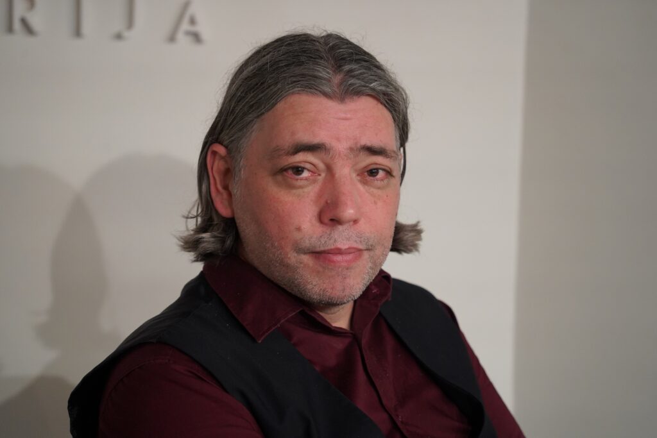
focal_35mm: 110
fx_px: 2008
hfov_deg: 18.6
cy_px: 219
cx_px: 328
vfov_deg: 12.5
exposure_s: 1/160
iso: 4000
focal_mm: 110
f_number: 4.5
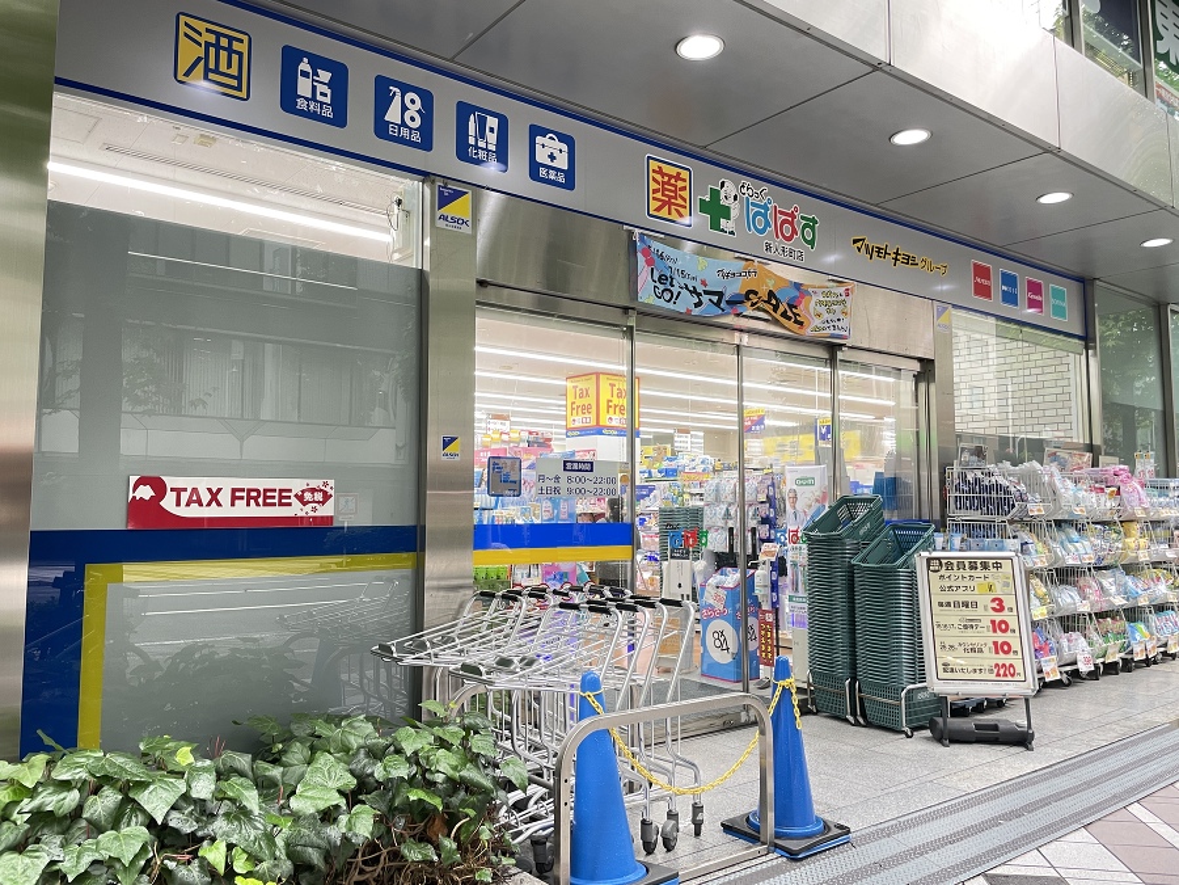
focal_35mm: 26
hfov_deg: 67.3
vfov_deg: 53.1
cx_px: 590
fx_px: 886
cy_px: 442
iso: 100
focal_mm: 4.2
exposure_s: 1/50
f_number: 1.6
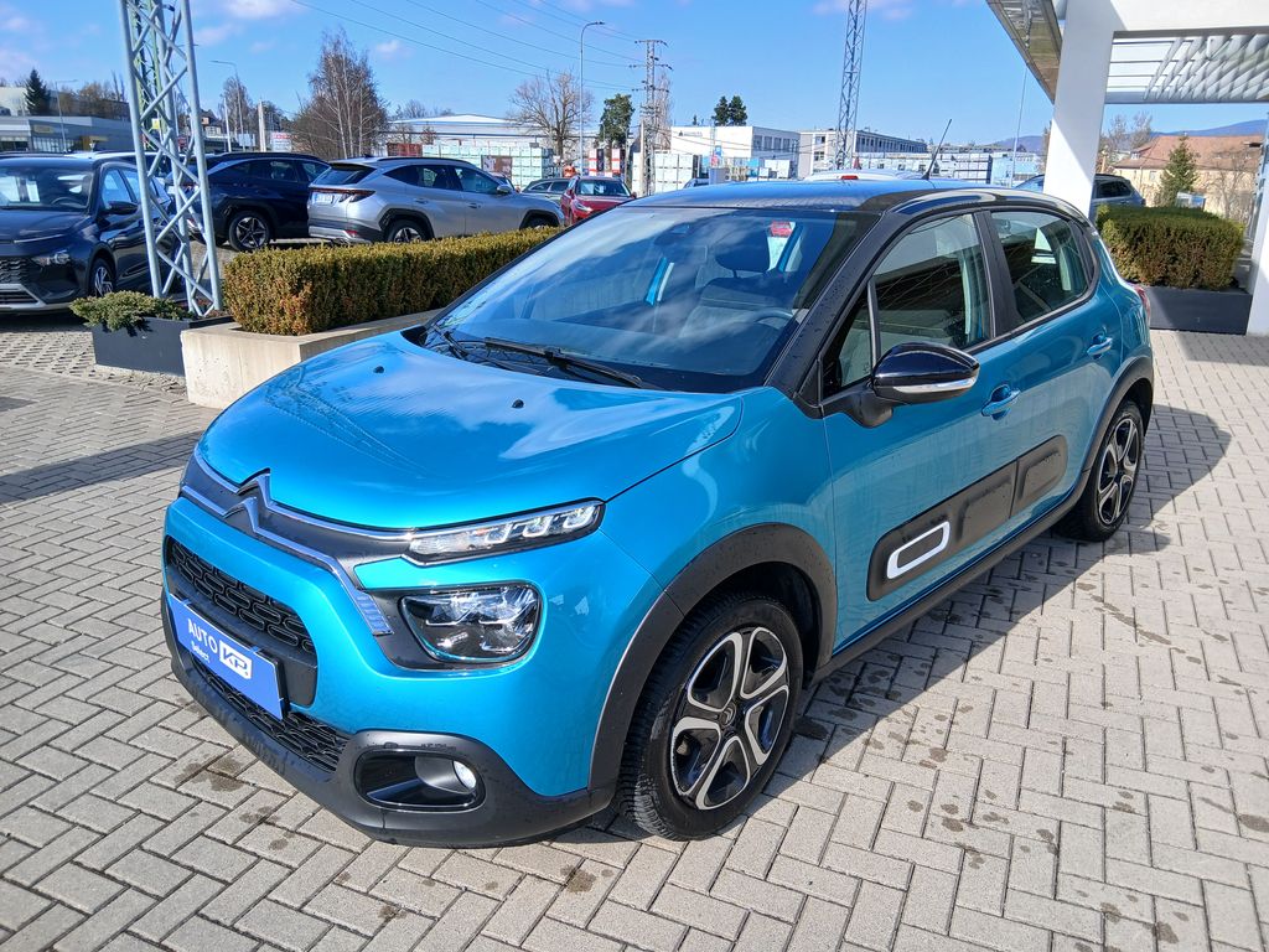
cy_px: 476
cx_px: 634
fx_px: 953
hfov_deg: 67.3
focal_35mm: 26
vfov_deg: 53.1
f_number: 1.8
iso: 20
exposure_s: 1/263
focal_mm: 3.98
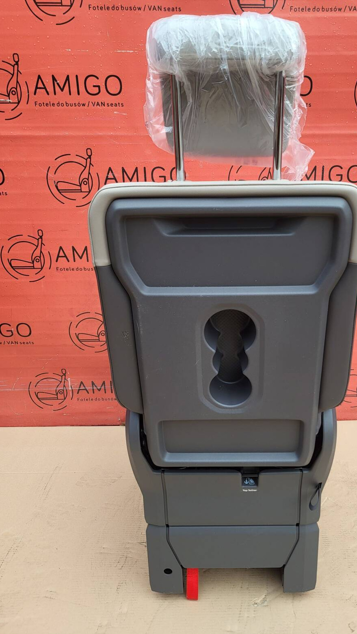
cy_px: 315
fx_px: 488
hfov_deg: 39.8
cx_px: 234
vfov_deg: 66.1
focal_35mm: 29
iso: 40
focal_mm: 5.4
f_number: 1.8
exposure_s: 1/112
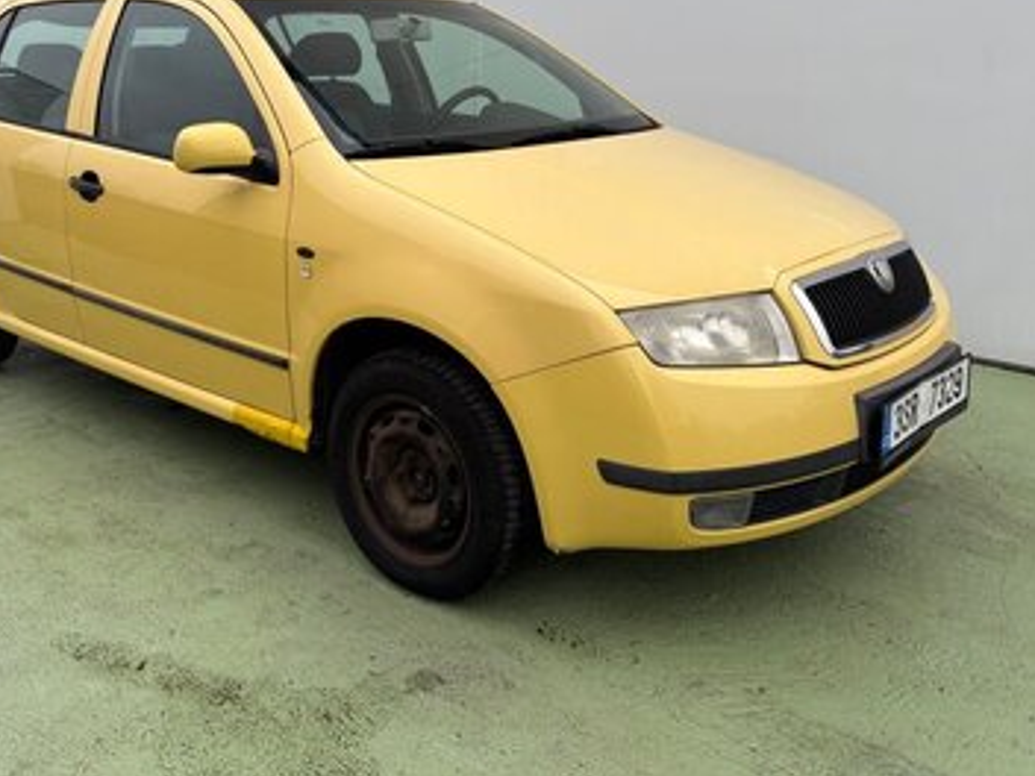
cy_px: 262
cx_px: 453
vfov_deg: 39.2
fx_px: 1076
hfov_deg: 51.2
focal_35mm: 36
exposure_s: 1/219
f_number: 1.6
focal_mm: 5.96
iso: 40
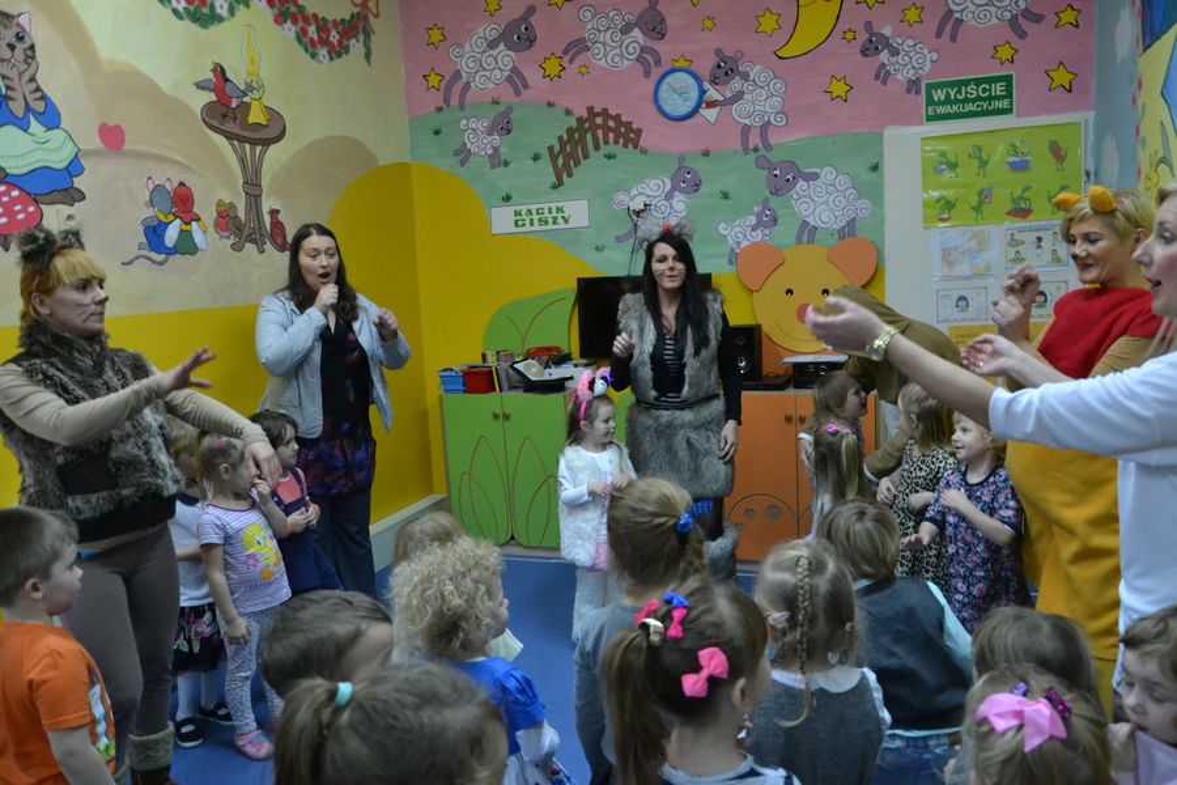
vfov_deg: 47.9
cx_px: 588
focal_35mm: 27
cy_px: 392
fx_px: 883
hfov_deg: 67.4
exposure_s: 1/160
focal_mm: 18
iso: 3200
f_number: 3.5
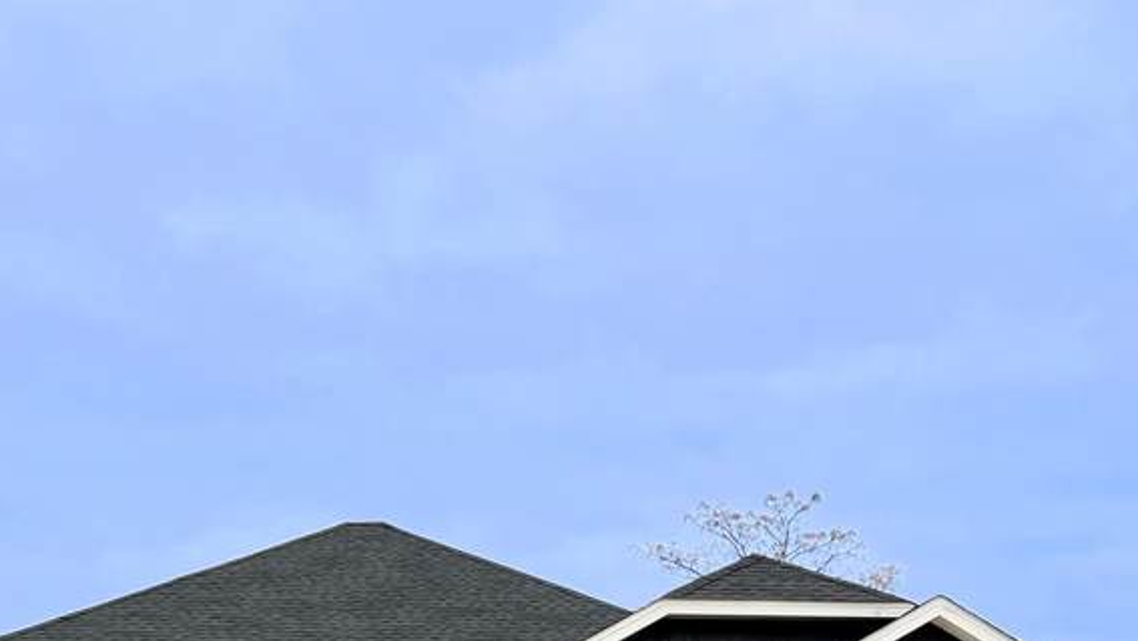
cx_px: 446
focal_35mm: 64
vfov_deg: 17.9
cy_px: 768
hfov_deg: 32.7
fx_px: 1931
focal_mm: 5.7
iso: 50
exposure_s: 1/2353
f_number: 1.5
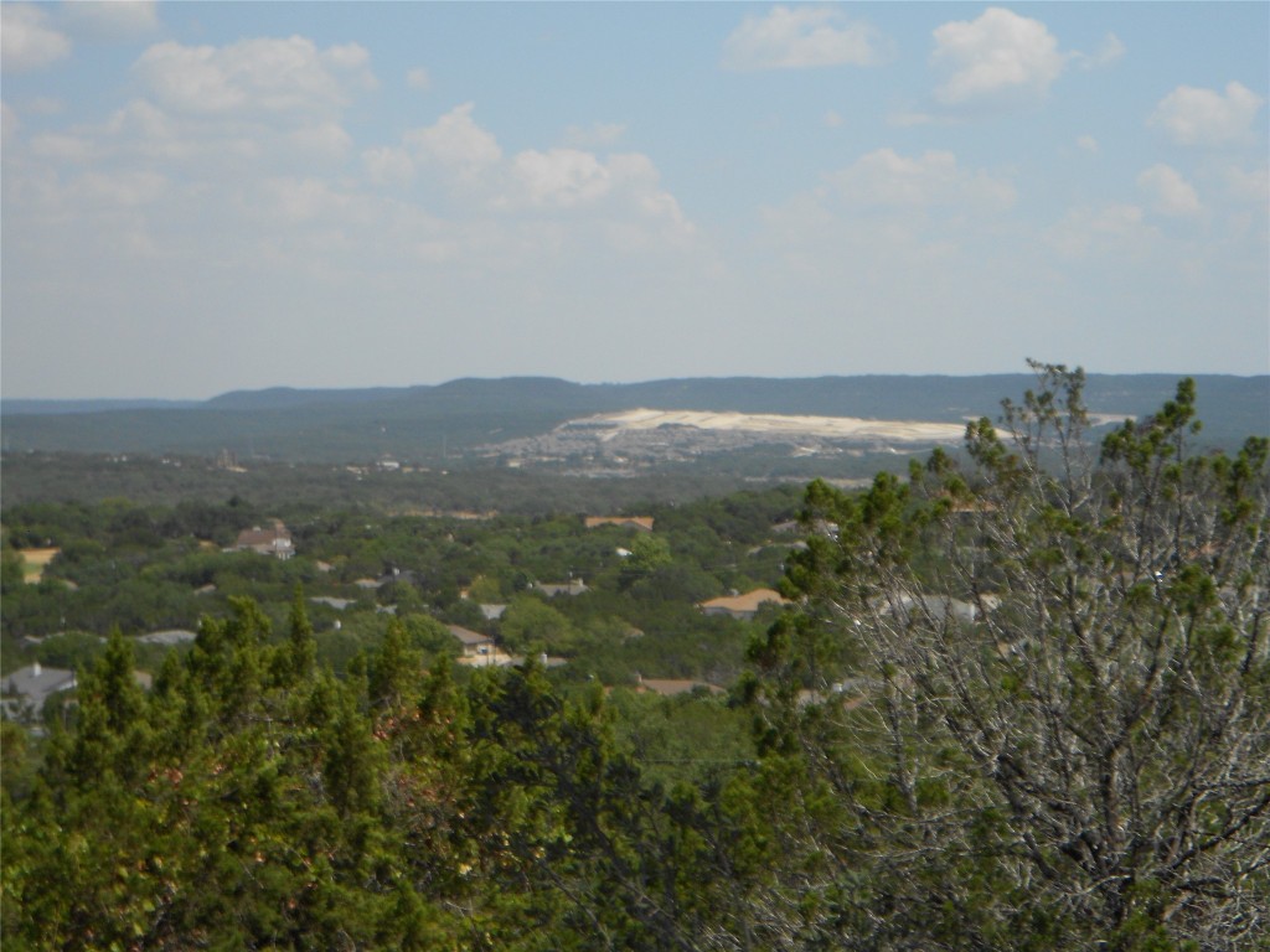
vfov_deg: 14.9
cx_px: 635
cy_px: 476
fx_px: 3632
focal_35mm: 99
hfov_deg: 19.8
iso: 80
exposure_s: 1/500
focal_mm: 17.6
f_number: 5.5
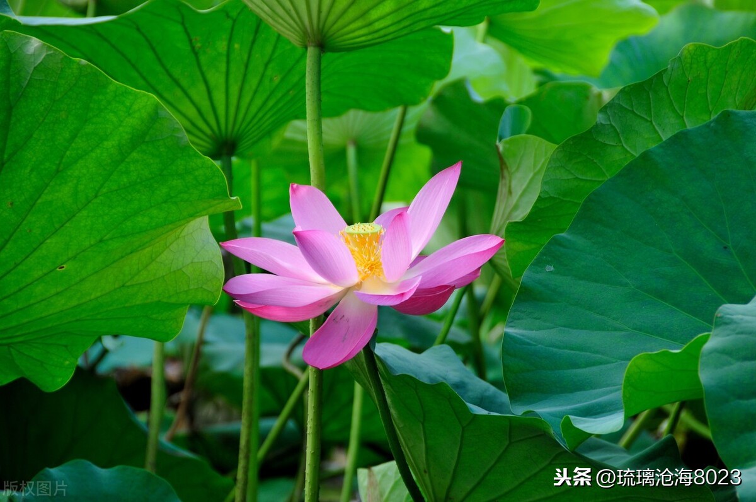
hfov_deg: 6.9
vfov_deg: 4.6
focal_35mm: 300
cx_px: 378
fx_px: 6290
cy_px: 251
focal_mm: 200
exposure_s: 1/50
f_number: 5.6
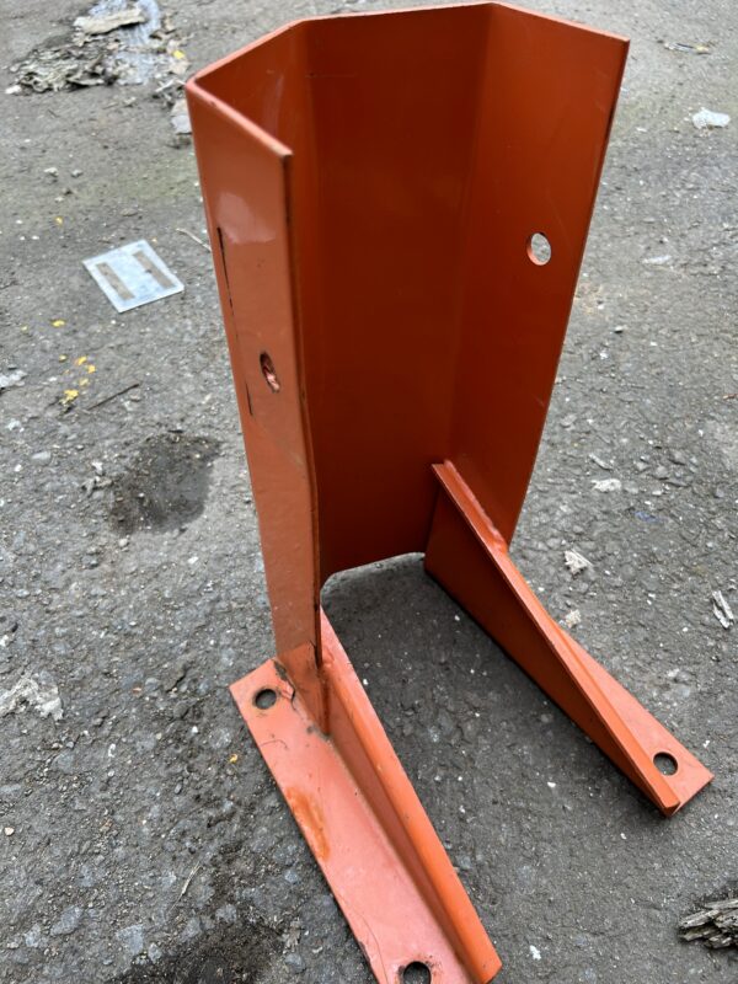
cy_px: 492
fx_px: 739
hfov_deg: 53.1
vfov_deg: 67.3
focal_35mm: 26
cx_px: 369
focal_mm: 5.7
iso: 40
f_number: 1.5
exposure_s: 1/194
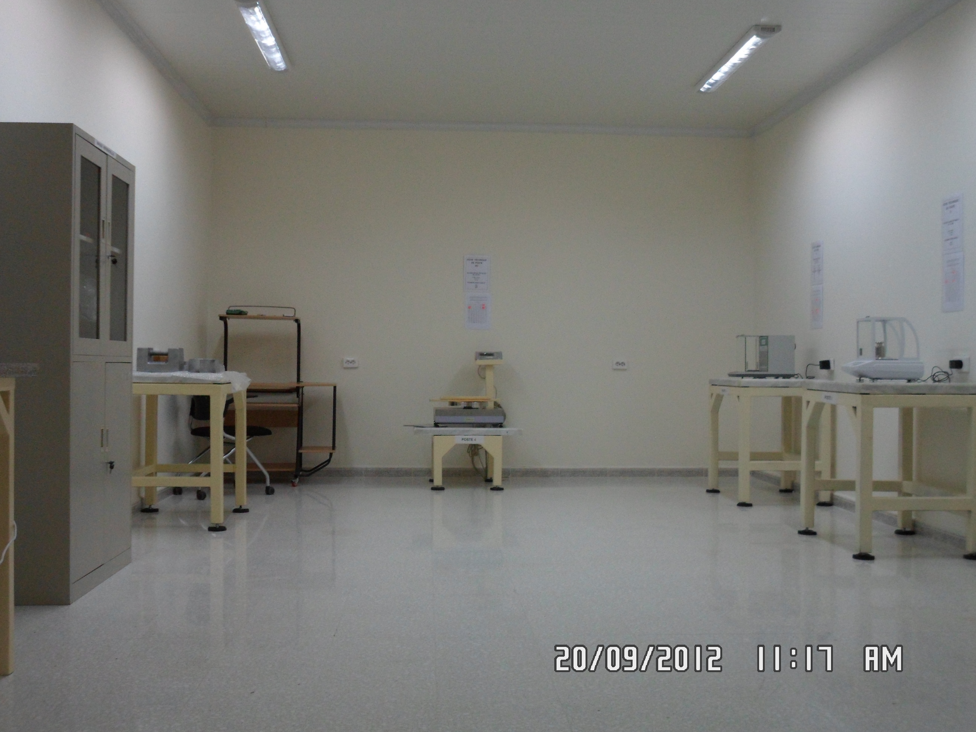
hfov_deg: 51.4
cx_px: 488
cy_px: 366
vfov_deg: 39.7
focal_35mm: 36
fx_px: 1015
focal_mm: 6.6
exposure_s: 1/45
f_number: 3.8
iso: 240
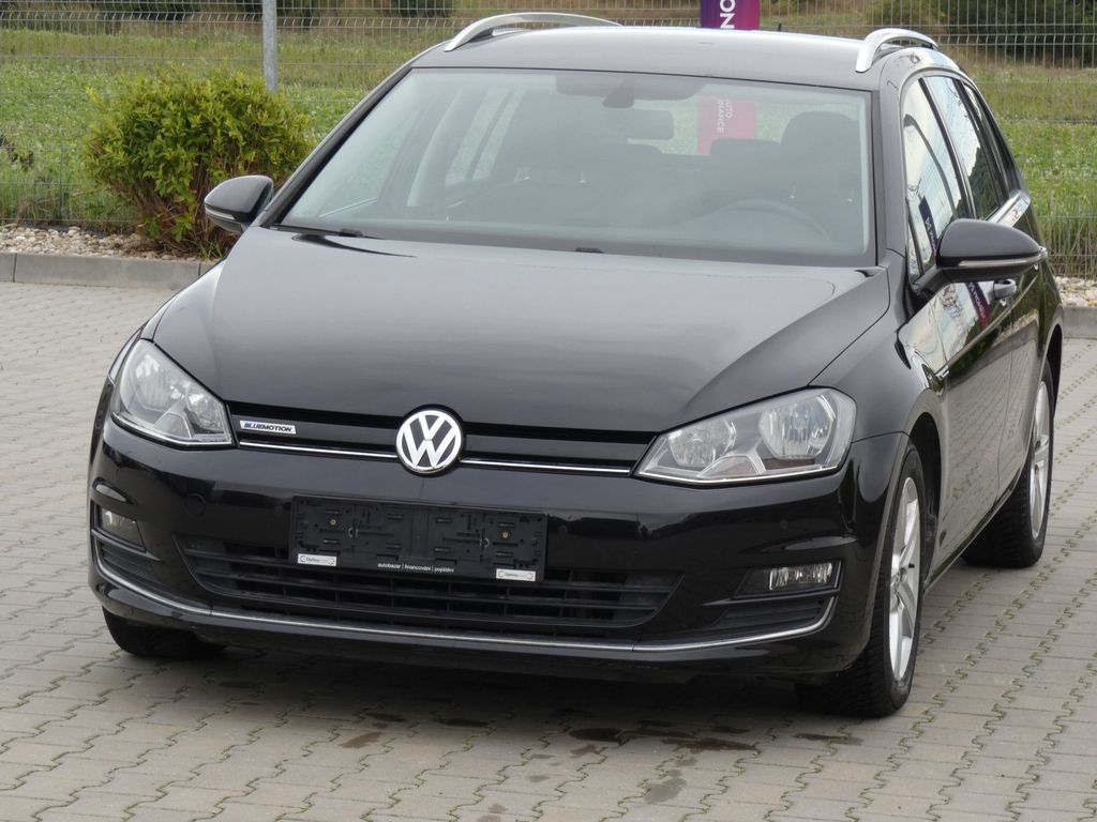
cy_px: 411
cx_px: 548
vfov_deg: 11.9
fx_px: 3961
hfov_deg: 15.8
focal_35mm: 125
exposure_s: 1/80
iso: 80
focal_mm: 22.4
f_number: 5.6
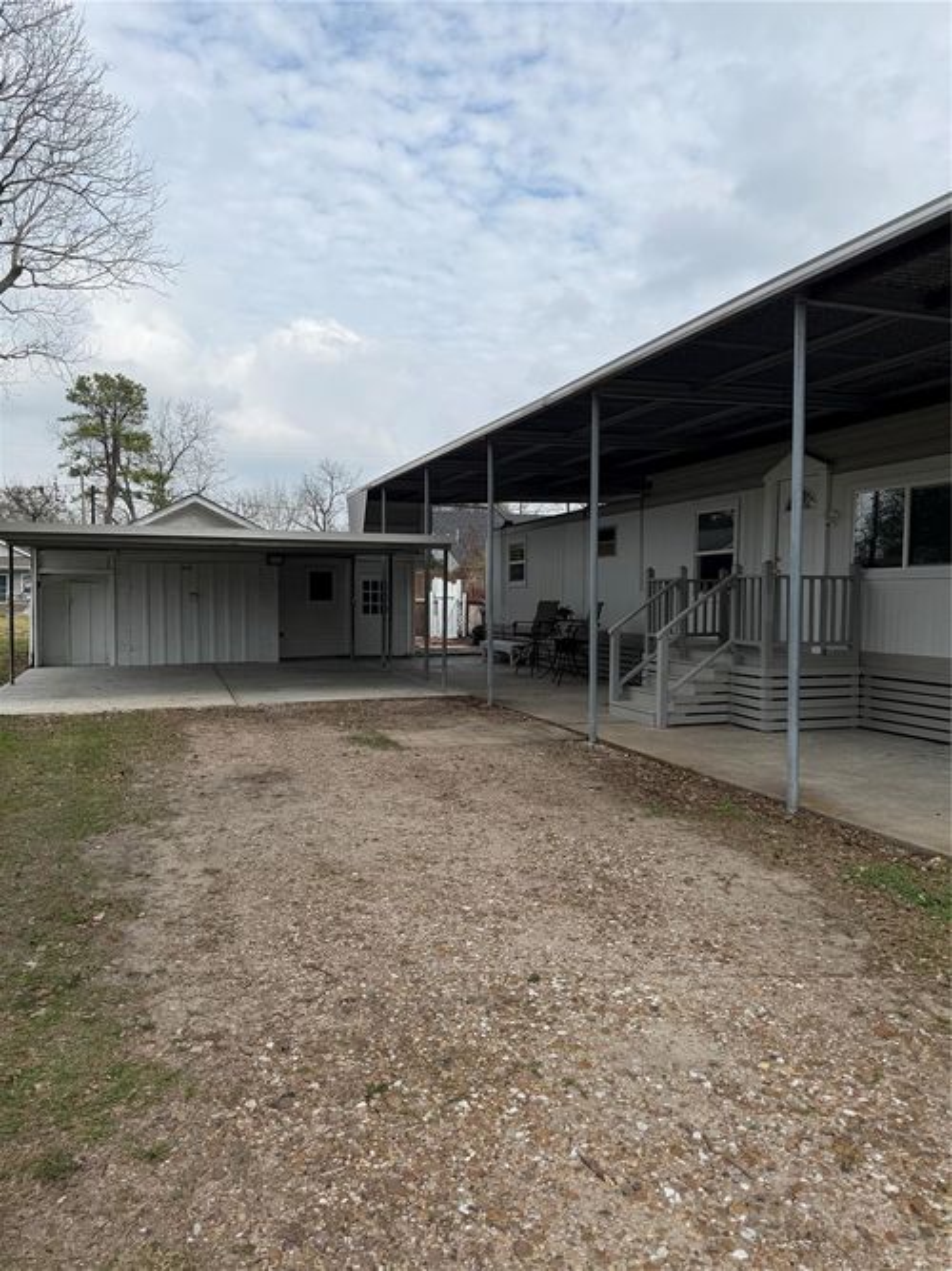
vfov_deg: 71.6
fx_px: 880
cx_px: 476
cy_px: 636
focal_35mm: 24
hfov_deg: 56.8
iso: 80
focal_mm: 6.76
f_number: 1.78
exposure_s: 1/4405
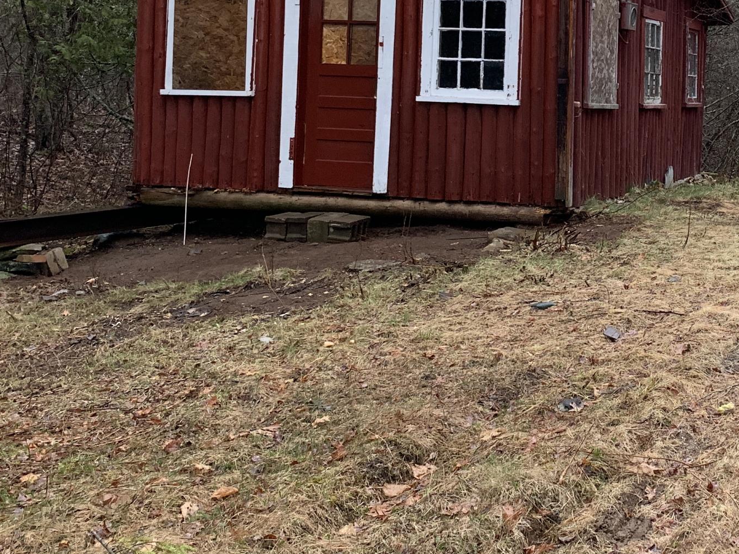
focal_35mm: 58
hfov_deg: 32.0
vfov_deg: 24.8
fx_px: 1238
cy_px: 107
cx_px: 627
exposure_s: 1/66
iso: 100
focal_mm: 4.25
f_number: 1.8
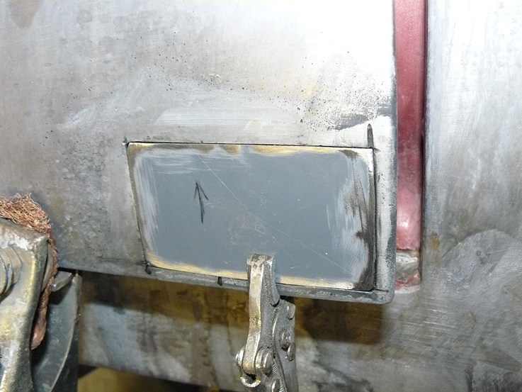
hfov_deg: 51.3
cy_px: 196
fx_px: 543
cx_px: 261
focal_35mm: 36
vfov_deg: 39.7
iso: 400
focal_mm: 6
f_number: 4
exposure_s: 1/30
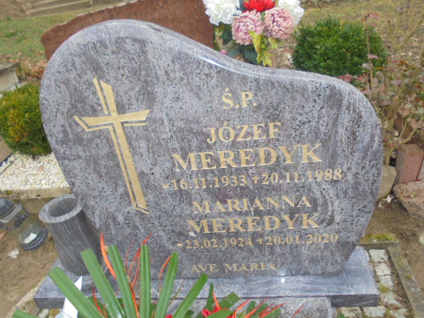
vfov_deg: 48.2
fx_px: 355
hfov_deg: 61.7
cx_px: 212
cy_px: 159
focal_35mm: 29
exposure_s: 1/30
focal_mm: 5.3
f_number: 3.7
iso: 100
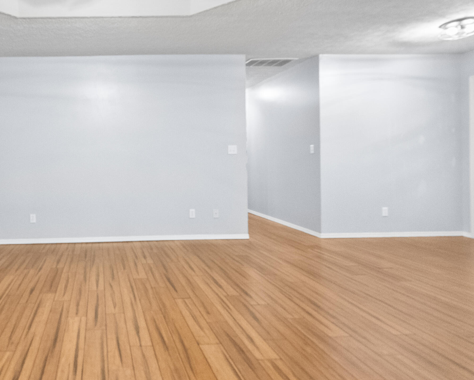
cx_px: 105
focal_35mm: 22
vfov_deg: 63.1
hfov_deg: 68.9
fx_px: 309
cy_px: 186
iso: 12800
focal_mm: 14
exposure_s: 1/10
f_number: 8
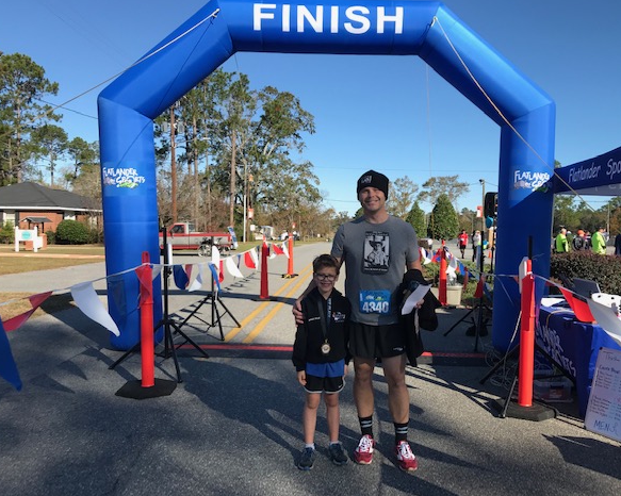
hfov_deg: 58.8
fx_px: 551
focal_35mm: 30
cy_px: 243
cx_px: 327
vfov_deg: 48.5
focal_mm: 3.99
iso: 20
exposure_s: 1/1350
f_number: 1.8
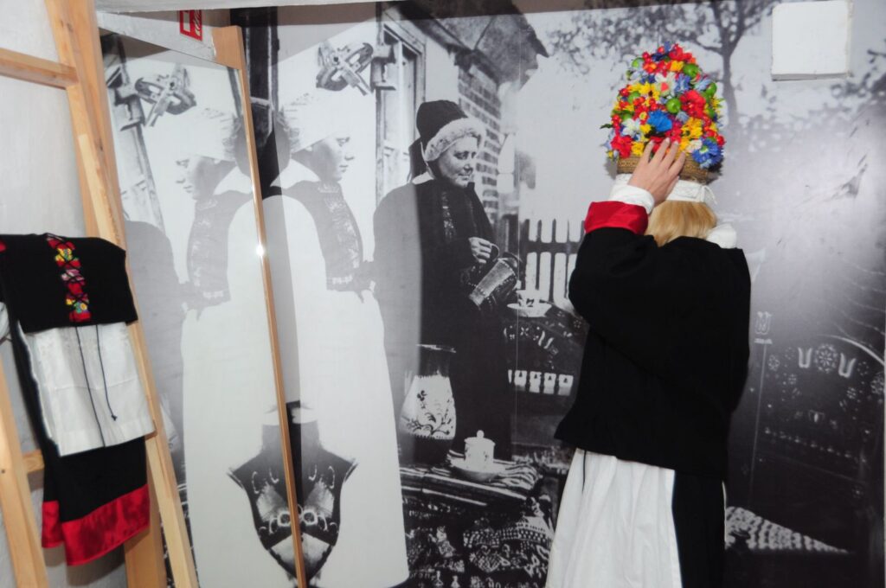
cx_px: 443
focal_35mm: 48
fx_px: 1180
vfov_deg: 28.0
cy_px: 294
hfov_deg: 41.2
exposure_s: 1/60
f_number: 5.6
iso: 640
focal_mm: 32
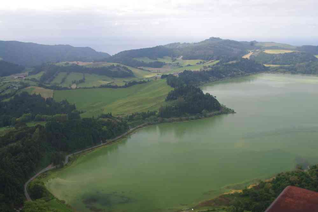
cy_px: 106
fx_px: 318
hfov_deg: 53.1
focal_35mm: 36
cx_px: 159
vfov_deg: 36.9
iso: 200
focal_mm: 24
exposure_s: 1/50
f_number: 11
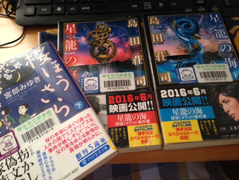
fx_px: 228
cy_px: 90
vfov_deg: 42.9
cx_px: 120
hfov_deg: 55.4
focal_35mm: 33
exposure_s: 1/20
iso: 125
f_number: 2.4
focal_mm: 4.12
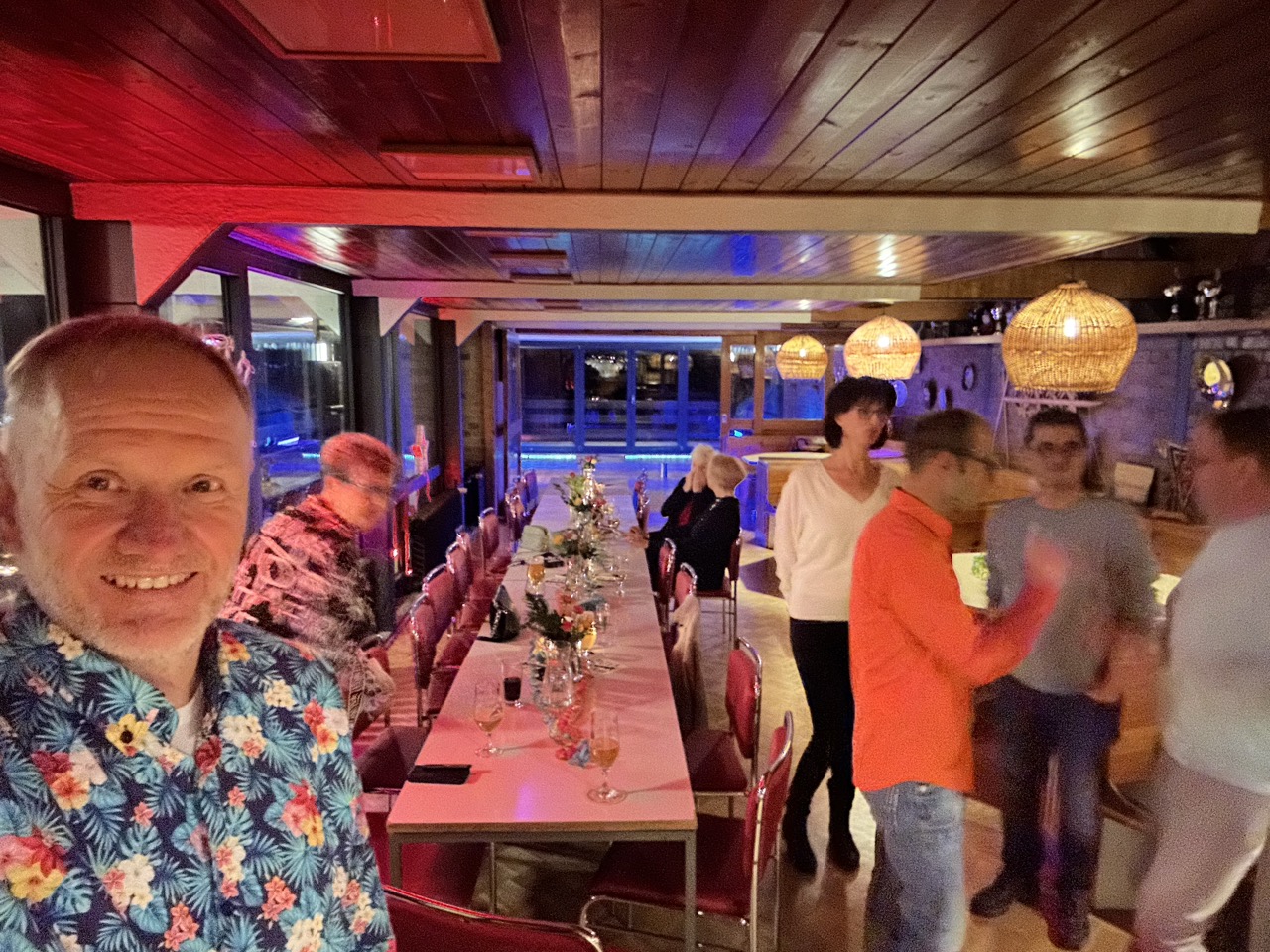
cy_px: 476
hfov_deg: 73.9
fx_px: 844
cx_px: 635
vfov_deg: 58.9
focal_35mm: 23
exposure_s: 1/8
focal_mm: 2.69
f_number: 1.9
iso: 1250
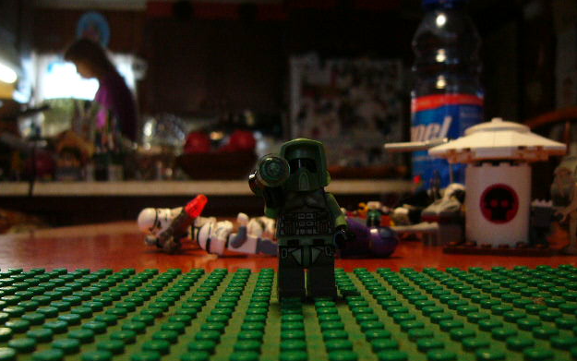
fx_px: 598
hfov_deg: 51.5
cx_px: 285
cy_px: 183
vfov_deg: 33.6
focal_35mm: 38
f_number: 2.8
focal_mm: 5.8
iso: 200
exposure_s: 1/8
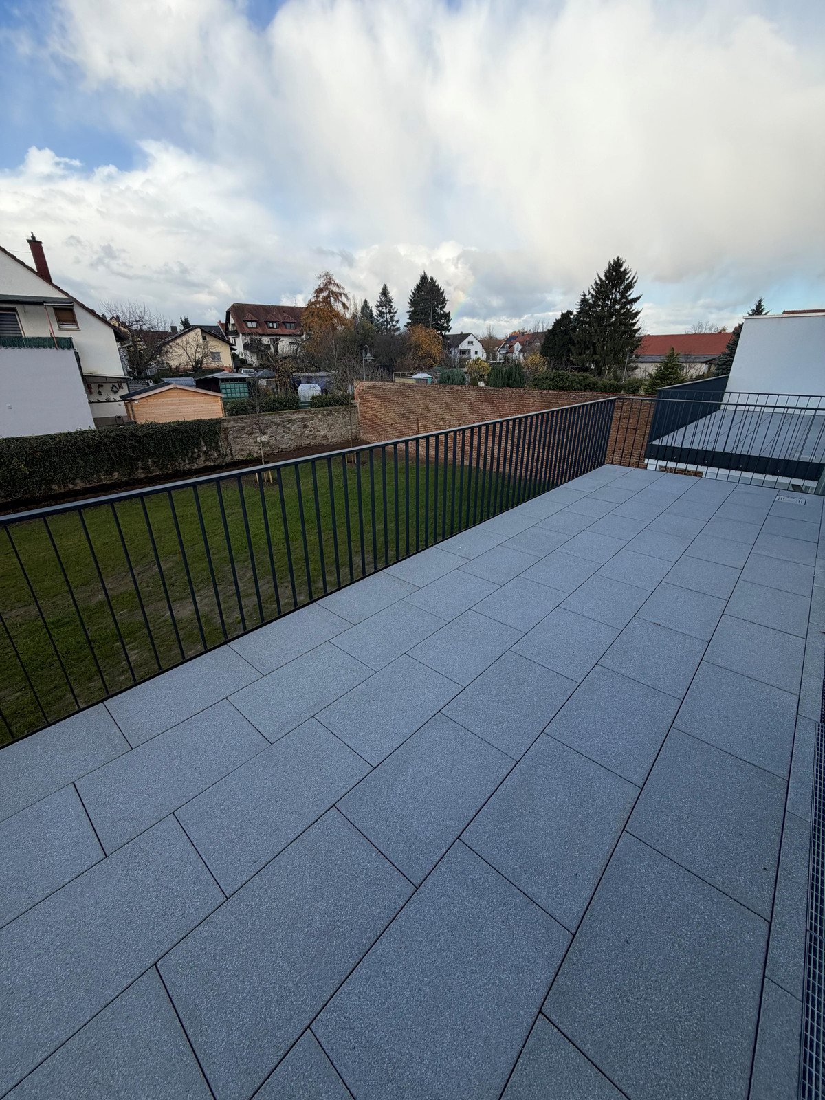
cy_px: 550
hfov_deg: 85.7
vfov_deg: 102.1
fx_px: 445
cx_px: 412
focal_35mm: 14
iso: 32
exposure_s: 1/770
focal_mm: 2.22
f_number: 2.2
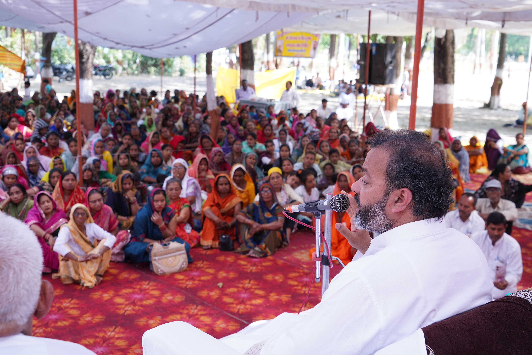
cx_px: 266
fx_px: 665
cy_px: 178
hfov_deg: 43.6
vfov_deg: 29.9
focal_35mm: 45
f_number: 6.3
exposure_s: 1/100
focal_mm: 45
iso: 500
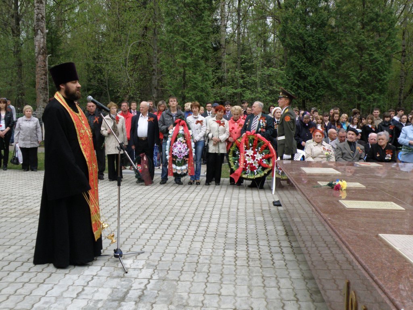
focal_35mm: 39
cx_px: 206
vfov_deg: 36.8
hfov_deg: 47.9
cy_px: 155
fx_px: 465
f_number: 3.3
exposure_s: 1/500
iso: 200
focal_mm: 6.97
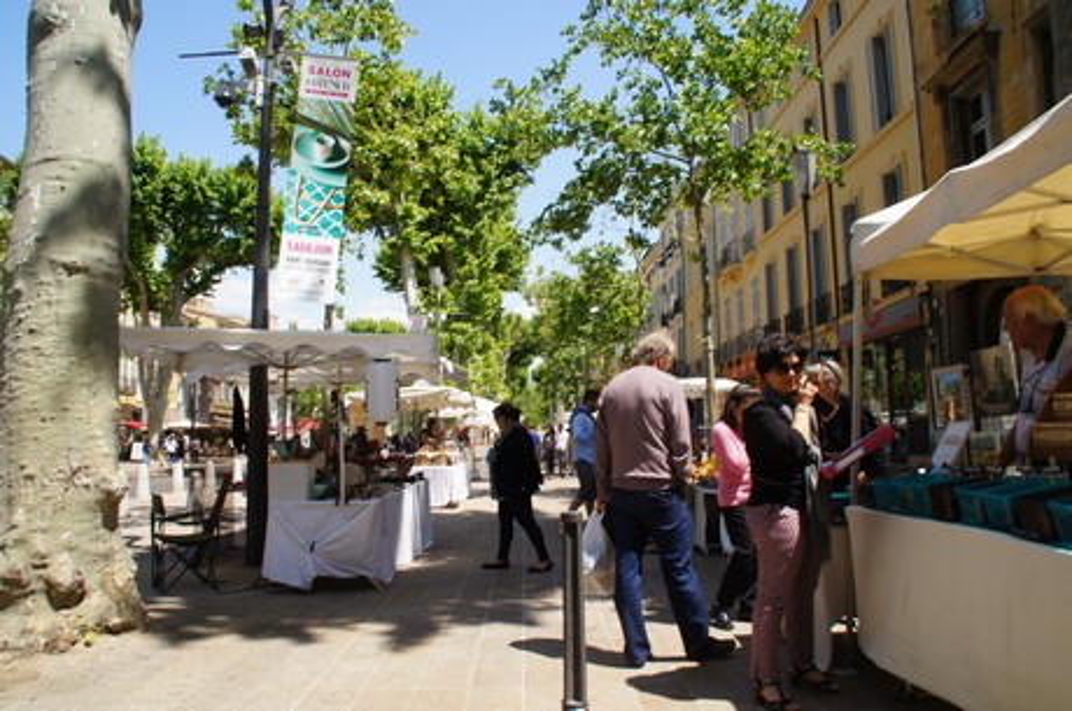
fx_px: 803
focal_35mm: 27
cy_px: 356
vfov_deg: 47.8
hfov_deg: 67.5
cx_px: 536
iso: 100
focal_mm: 18
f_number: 11
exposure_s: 1/80
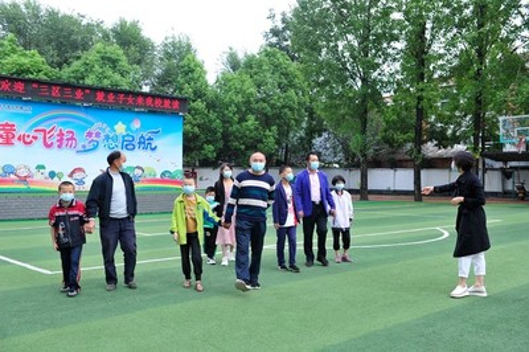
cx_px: 264
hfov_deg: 53.2
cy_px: 176
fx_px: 529
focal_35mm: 36
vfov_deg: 36.8
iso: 200
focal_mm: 36
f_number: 4.5
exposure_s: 1/250
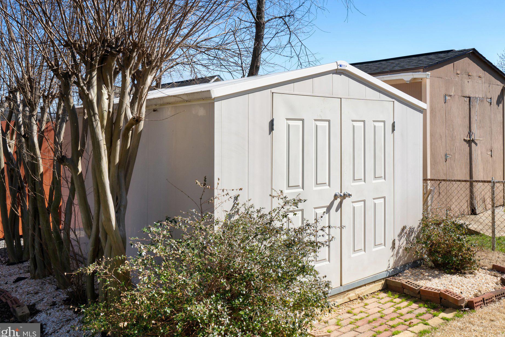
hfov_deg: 58.7
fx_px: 449
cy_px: 157
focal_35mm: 32
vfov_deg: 41.1
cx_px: 258
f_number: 13
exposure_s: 1/400
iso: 250
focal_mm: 29
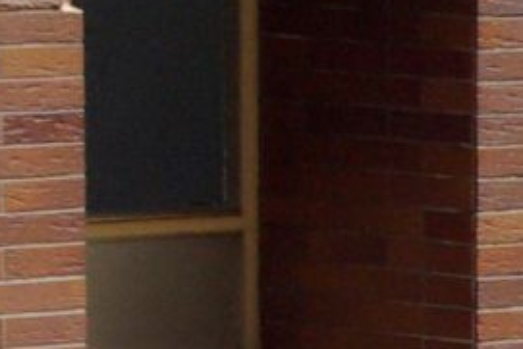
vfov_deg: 3.0
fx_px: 6584
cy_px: 960
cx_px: 903
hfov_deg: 4.5
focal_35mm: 453
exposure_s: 1/750
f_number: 8
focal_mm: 40
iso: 400
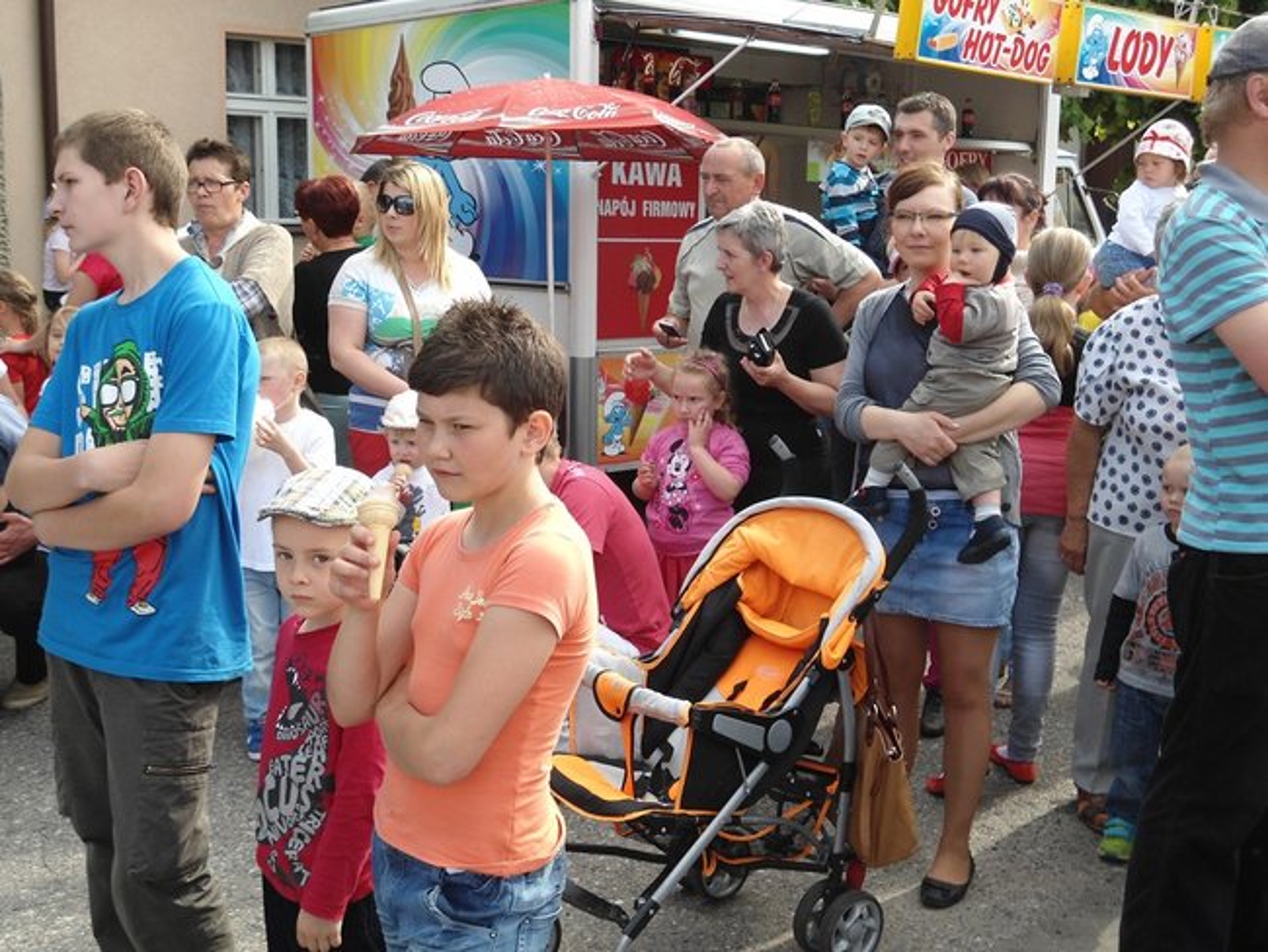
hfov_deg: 42.9
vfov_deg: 32.9
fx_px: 1612
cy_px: 476
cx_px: 634
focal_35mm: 44
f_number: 3.5
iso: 80
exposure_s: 1/200
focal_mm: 7.9
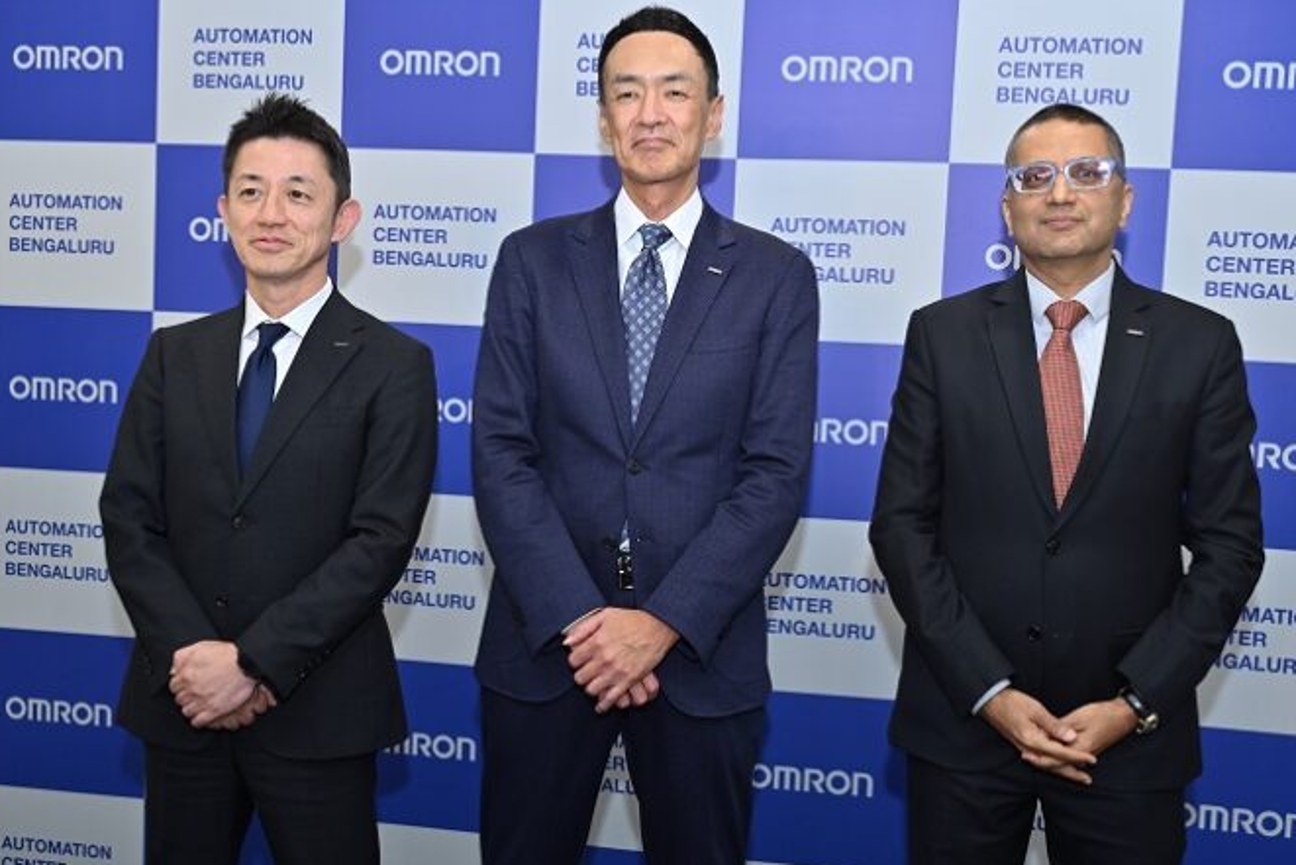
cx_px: 661
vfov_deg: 33.4
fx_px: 1440
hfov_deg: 48.4
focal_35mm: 40
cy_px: 417
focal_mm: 38
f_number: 4.5
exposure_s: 1/160
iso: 500
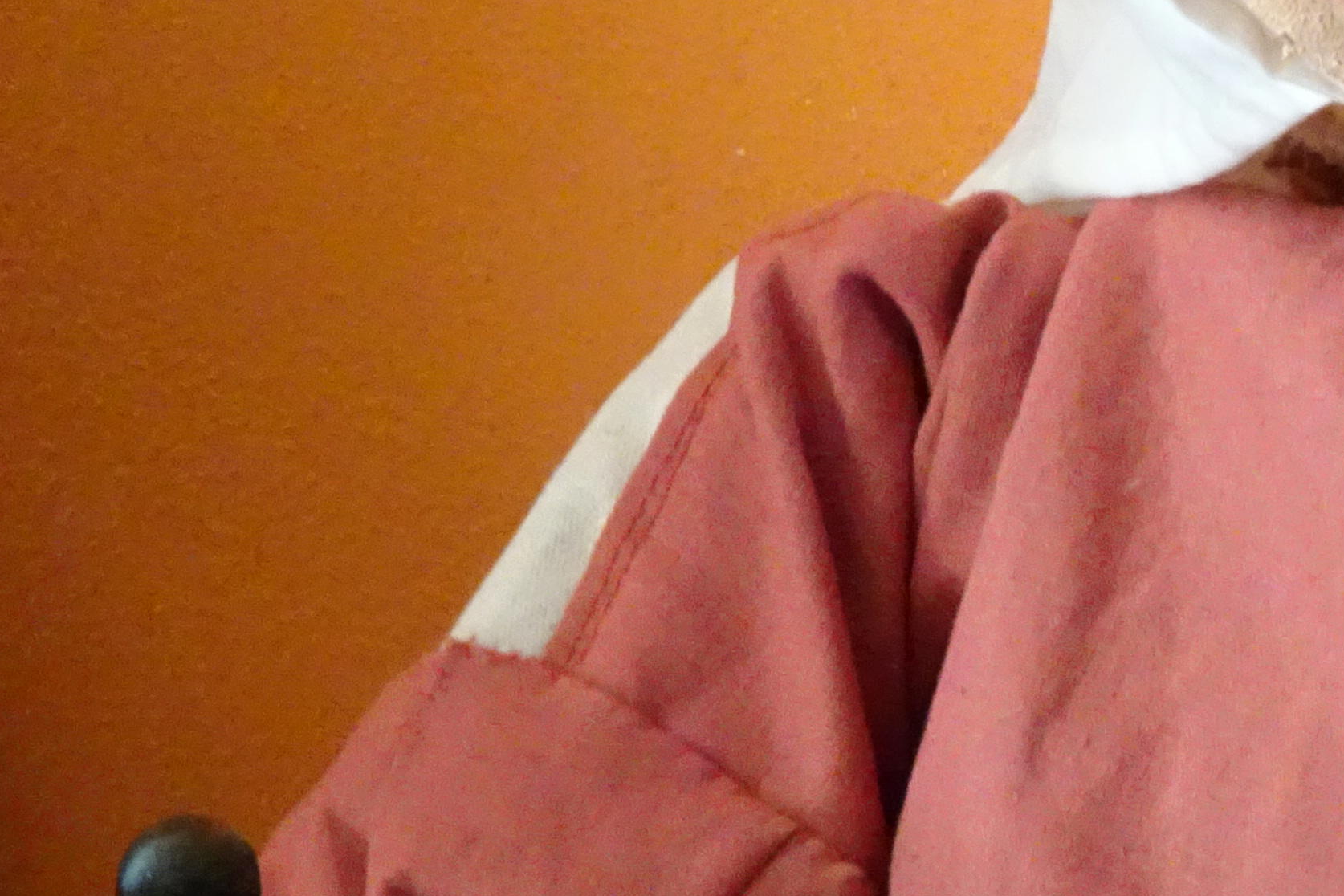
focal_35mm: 146
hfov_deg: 13.5
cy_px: 458
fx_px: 5450
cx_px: 1792
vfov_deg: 9.4
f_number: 4.5
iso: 1250
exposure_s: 1/50
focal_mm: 8.18
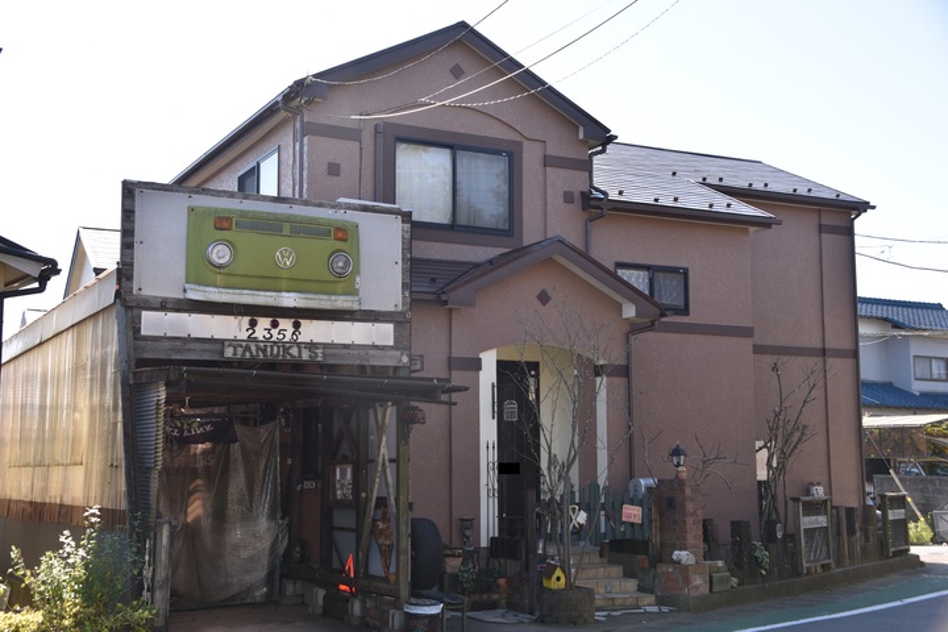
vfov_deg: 29.9
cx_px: 474
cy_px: 316
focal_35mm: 45
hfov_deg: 43.6
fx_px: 1185
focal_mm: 45
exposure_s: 1/160
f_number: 6.3
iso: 100
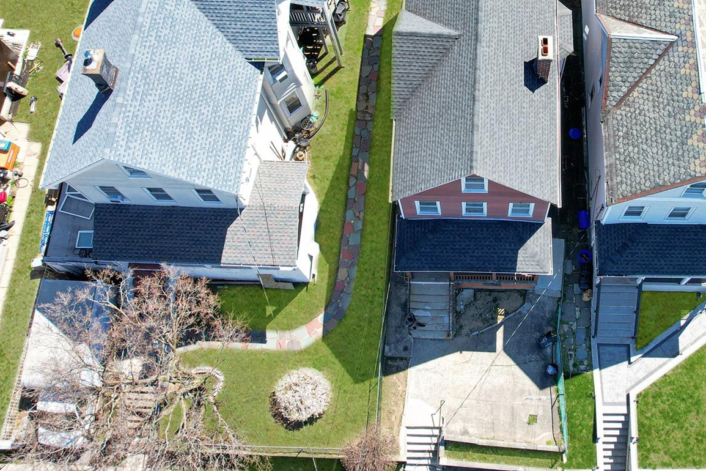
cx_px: 477
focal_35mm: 39
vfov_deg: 33.5
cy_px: 112
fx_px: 765
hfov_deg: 48.6
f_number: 2.8
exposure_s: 1/1000
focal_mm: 8.38
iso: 200
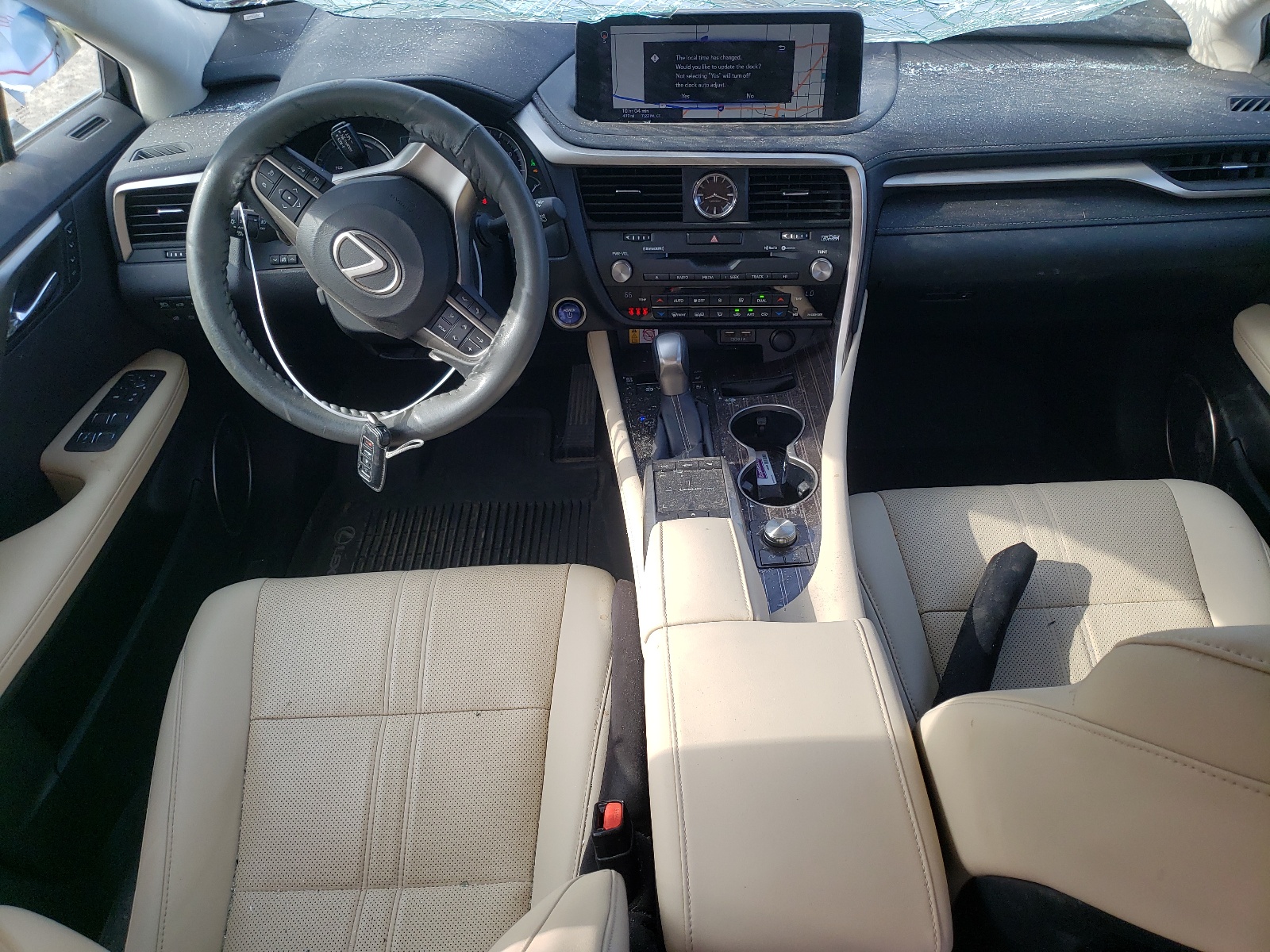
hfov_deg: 67.3
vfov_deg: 53.1
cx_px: 635
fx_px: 954
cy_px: 476
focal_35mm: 26
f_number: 1.5
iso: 50
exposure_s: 1/333
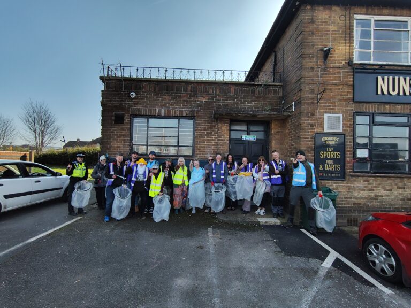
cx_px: 206
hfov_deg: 94.5
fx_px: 190
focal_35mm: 16
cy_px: 154
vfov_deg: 78.1
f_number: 2.2
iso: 100
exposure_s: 1/563
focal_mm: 1.66
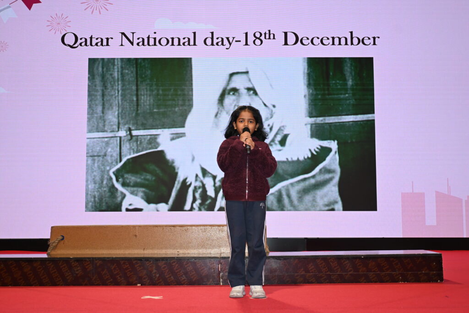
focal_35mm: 46
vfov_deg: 29.4
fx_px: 596
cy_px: 156
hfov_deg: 43.0
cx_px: 234
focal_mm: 30.5
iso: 640
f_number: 4.8
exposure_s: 1/80
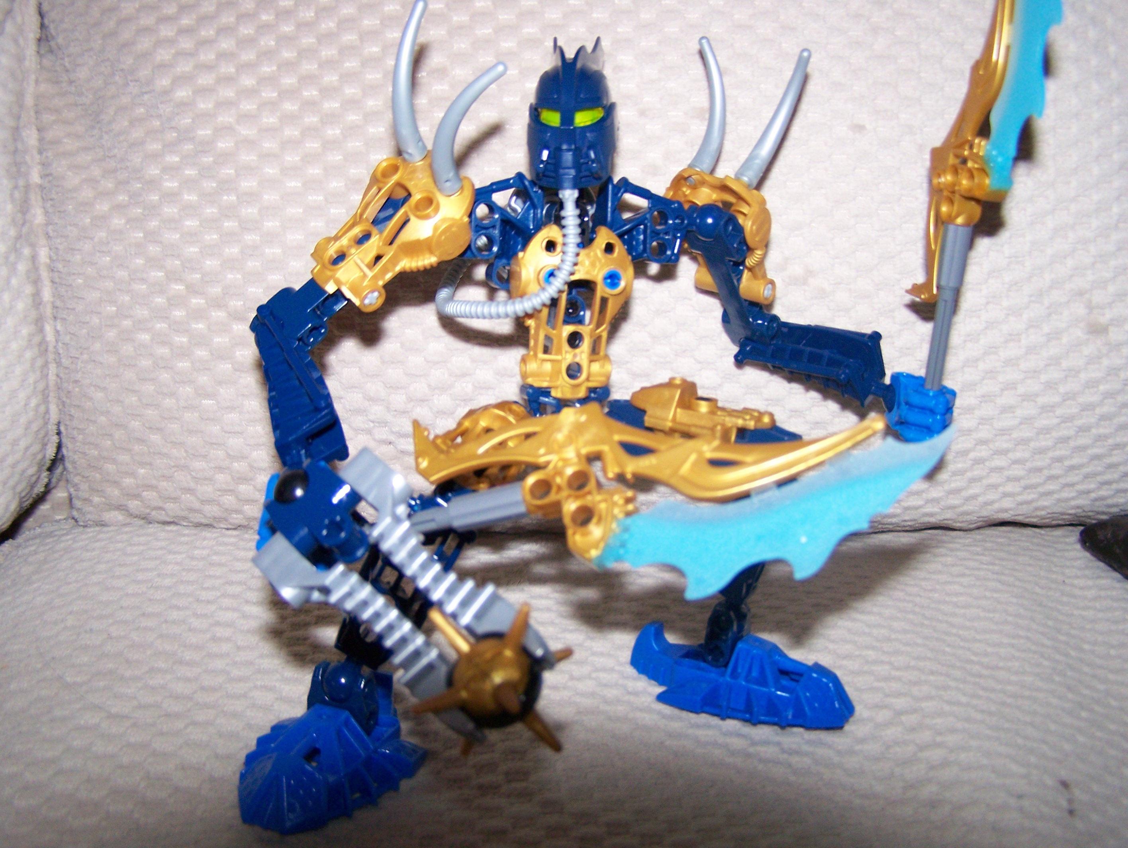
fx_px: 1239
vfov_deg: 37.8
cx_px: 564
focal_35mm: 38
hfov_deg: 48.9
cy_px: 424
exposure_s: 1/60
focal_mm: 6.3
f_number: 2.8
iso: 160
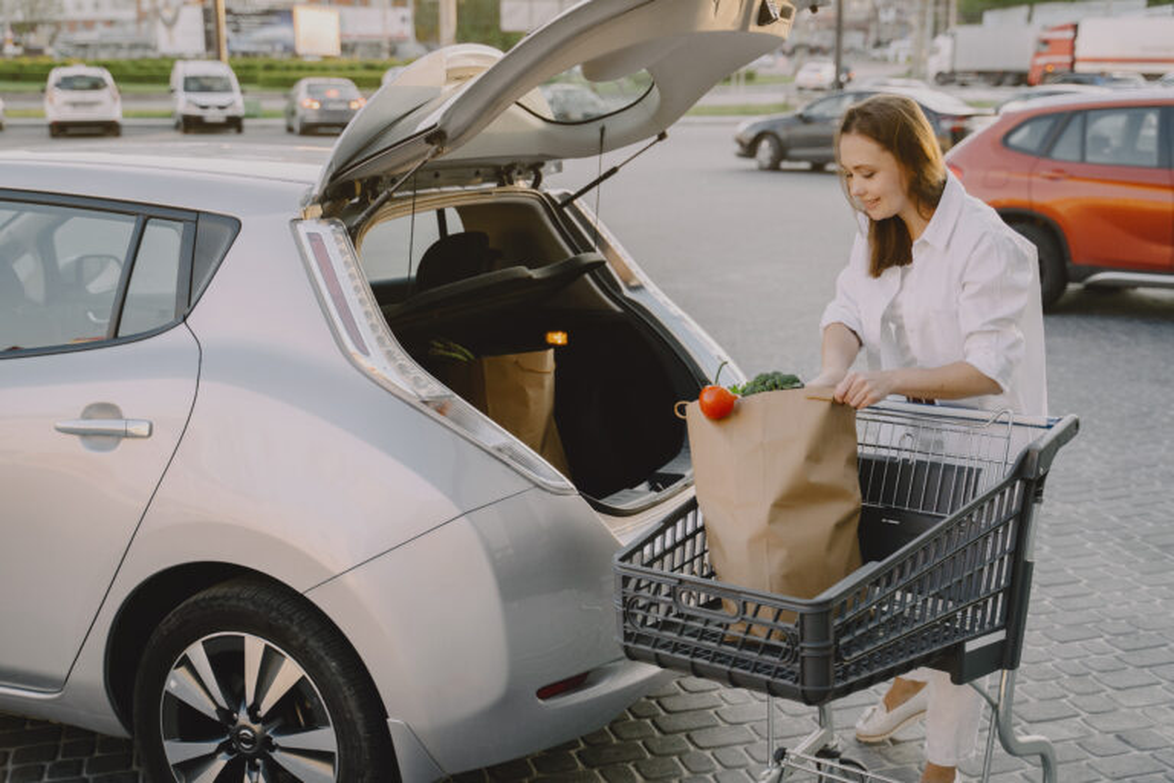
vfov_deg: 29.2
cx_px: 587
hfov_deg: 42.7
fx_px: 1500
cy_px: 392
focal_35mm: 46
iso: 400
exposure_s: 1/640
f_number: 2.8
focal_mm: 46
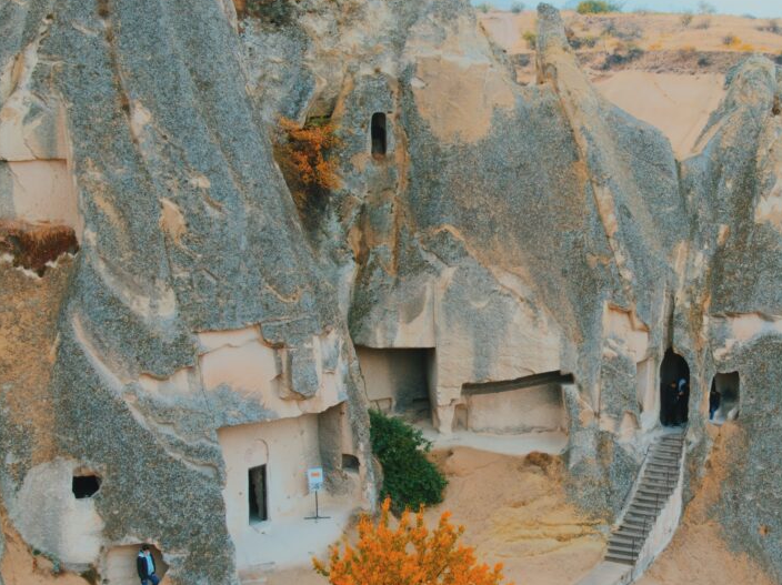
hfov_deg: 29.9
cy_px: 320
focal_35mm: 64
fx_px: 1445
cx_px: 565
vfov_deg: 22.9
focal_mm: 7.71
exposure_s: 1/80
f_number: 3.6
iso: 100
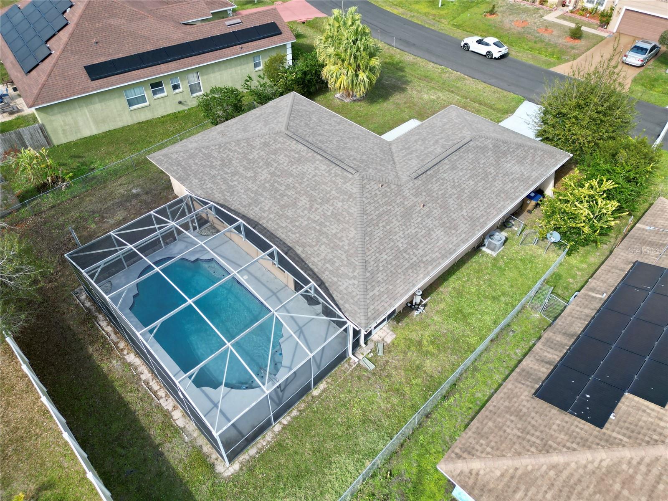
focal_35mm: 24
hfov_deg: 71.6
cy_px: 250
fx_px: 463
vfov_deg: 56.8
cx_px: 334
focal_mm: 6.72
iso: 110
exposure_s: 1/1250
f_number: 1.7
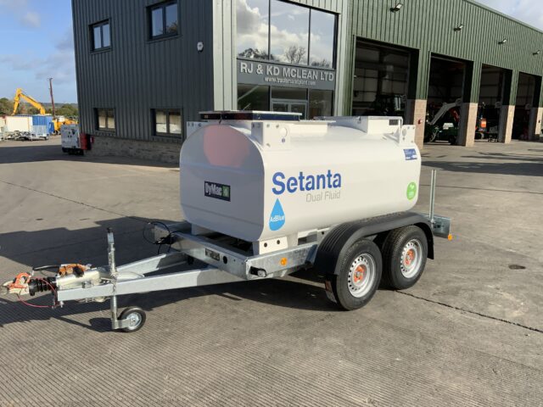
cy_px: 204
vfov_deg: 48.2
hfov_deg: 61.7
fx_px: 455
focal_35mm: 29
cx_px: 272
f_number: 1.8
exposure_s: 1/2667
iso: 20
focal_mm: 3
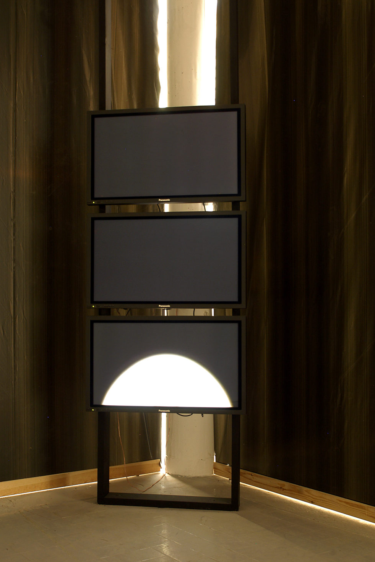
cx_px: 185
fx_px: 742
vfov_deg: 41.5
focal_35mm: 48
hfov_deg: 28.4
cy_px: 284
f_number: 5.6
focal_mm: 31
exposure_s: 1
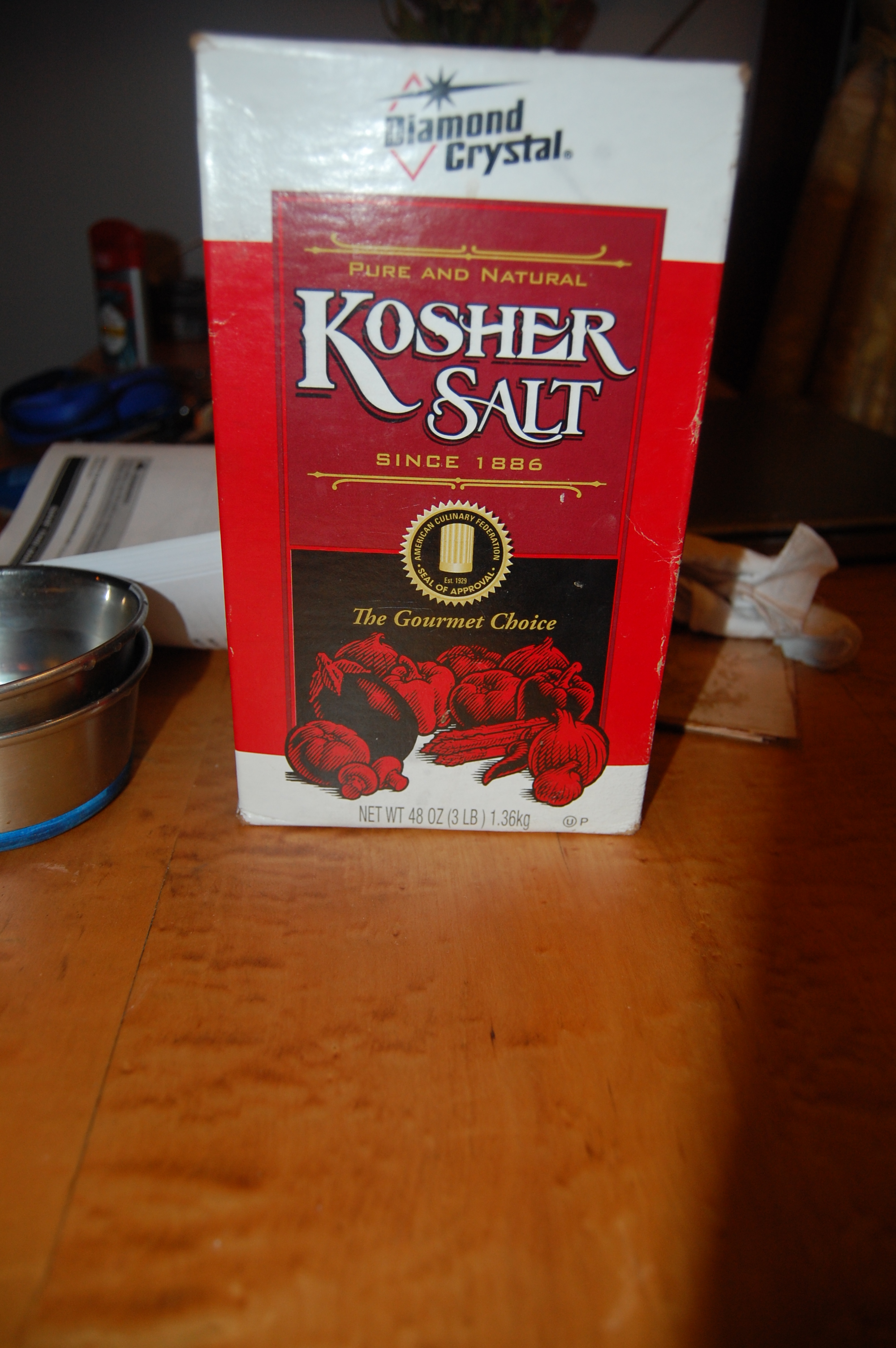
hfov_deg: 47.8
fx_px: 1010
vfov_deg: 67.4
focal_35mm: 27
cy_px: 674
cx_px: 448
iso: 400
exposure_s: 1/60
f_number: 3.5
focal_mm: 18
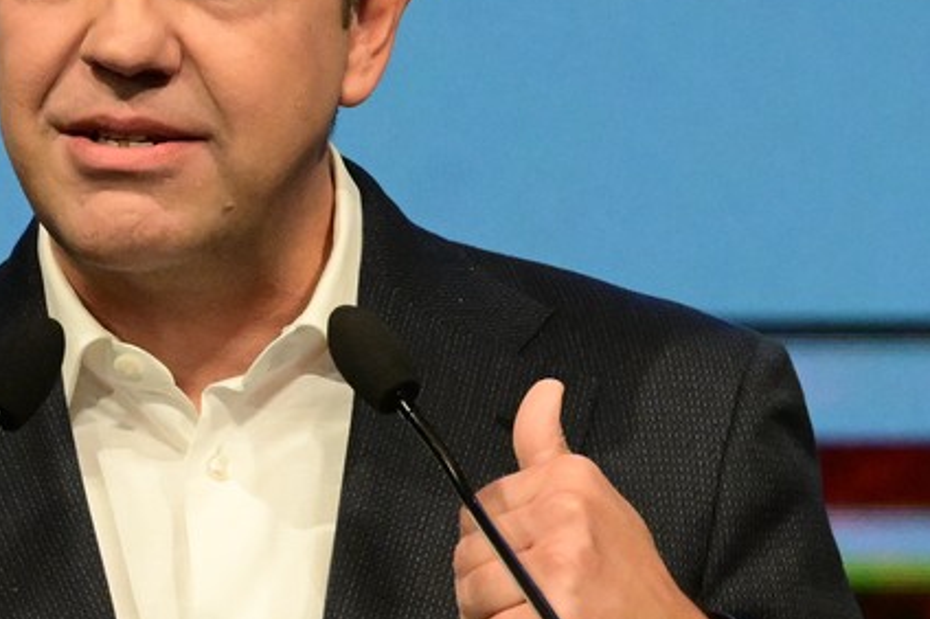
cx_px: 149
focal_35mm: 657
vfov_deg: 2.1
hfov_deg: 3.1
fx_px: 16959
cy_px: 353
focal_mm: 155
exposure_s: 1/800
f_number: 5
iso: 8000
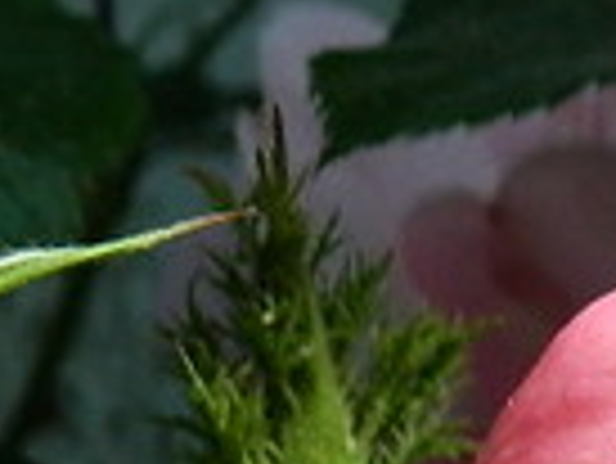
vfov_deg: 5.5
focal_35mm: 268
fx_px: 4773
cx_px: 315
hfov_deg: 7.4
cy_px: 667
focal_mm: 7.3
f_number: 3.5
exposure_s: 1/800
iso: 80
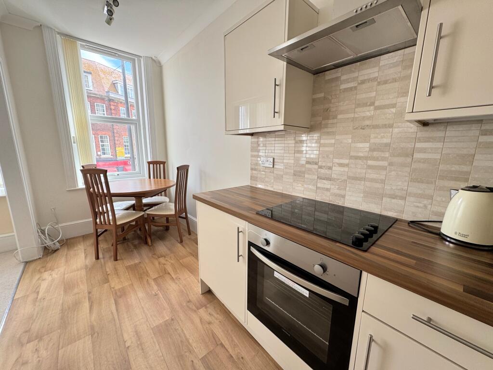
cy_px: 185
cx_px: 246
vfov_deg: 85.7
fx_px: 199
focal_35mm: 14
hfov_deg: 102.1
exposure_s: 1/136
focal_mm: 2.22
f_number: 2.2
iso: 40
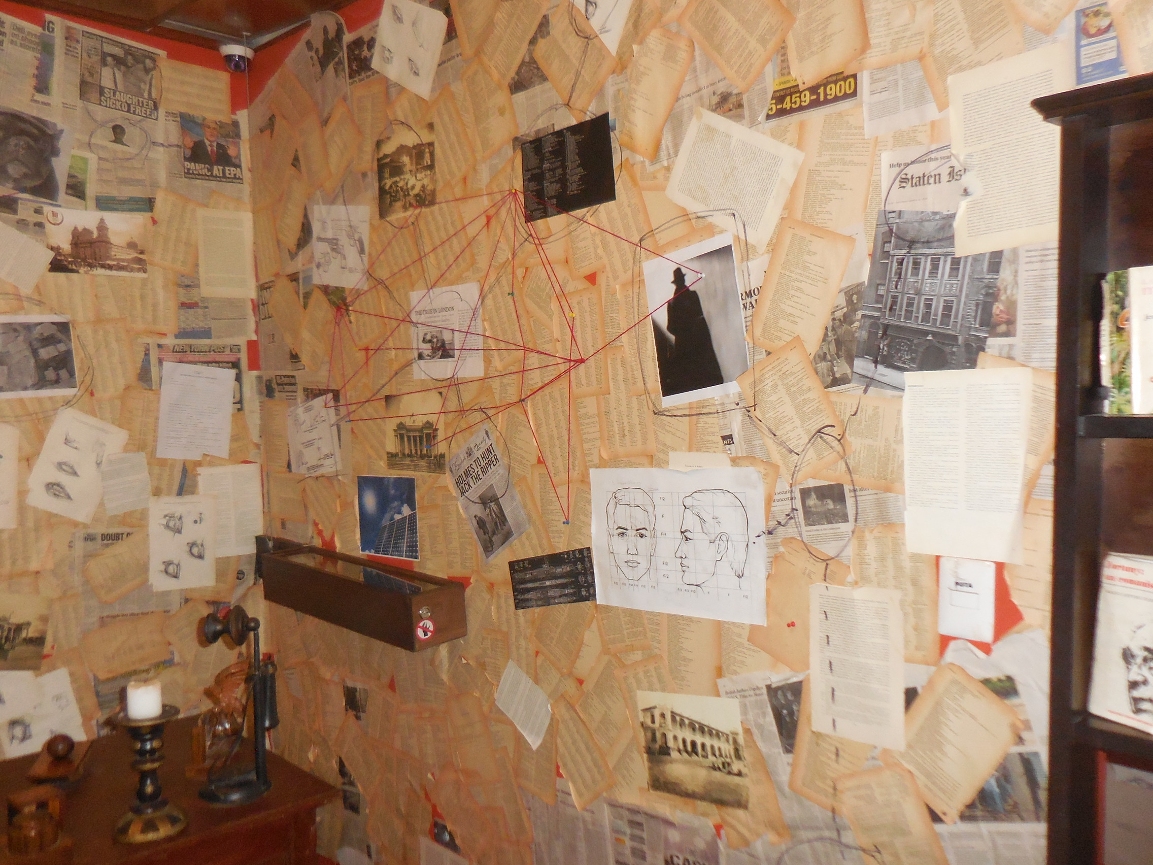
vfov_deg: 49.7
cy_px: 432
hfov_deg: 63.4
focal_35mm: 28
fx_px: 933
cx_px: 576
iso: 560
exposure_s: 1/25
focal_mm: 5
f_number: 3.5
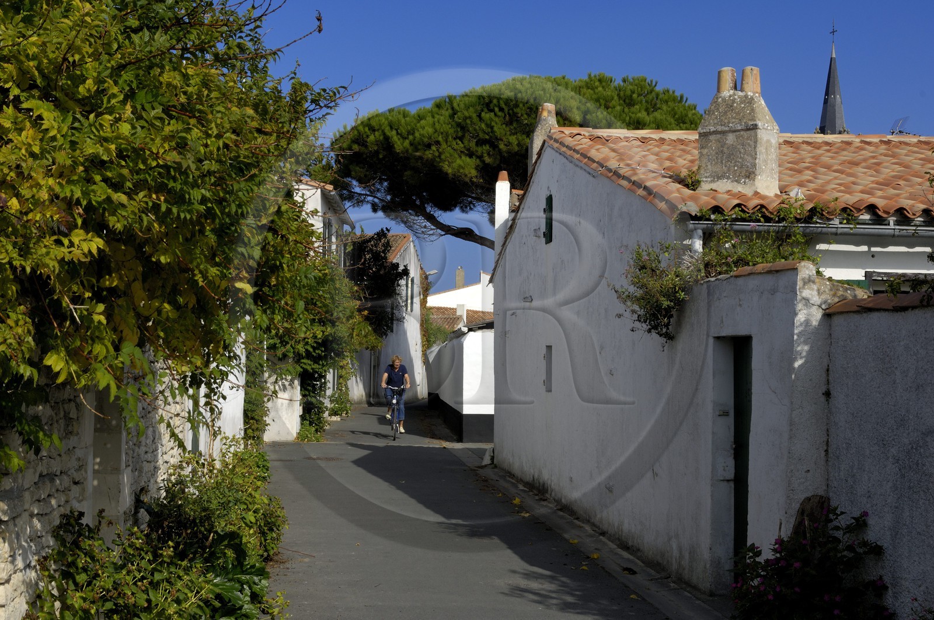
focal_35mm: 51
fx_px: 1321
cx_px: 467
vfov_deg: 26.4
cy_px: 310
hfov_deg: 38.9
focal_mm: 34
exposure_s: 1/160
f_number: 12
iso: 100
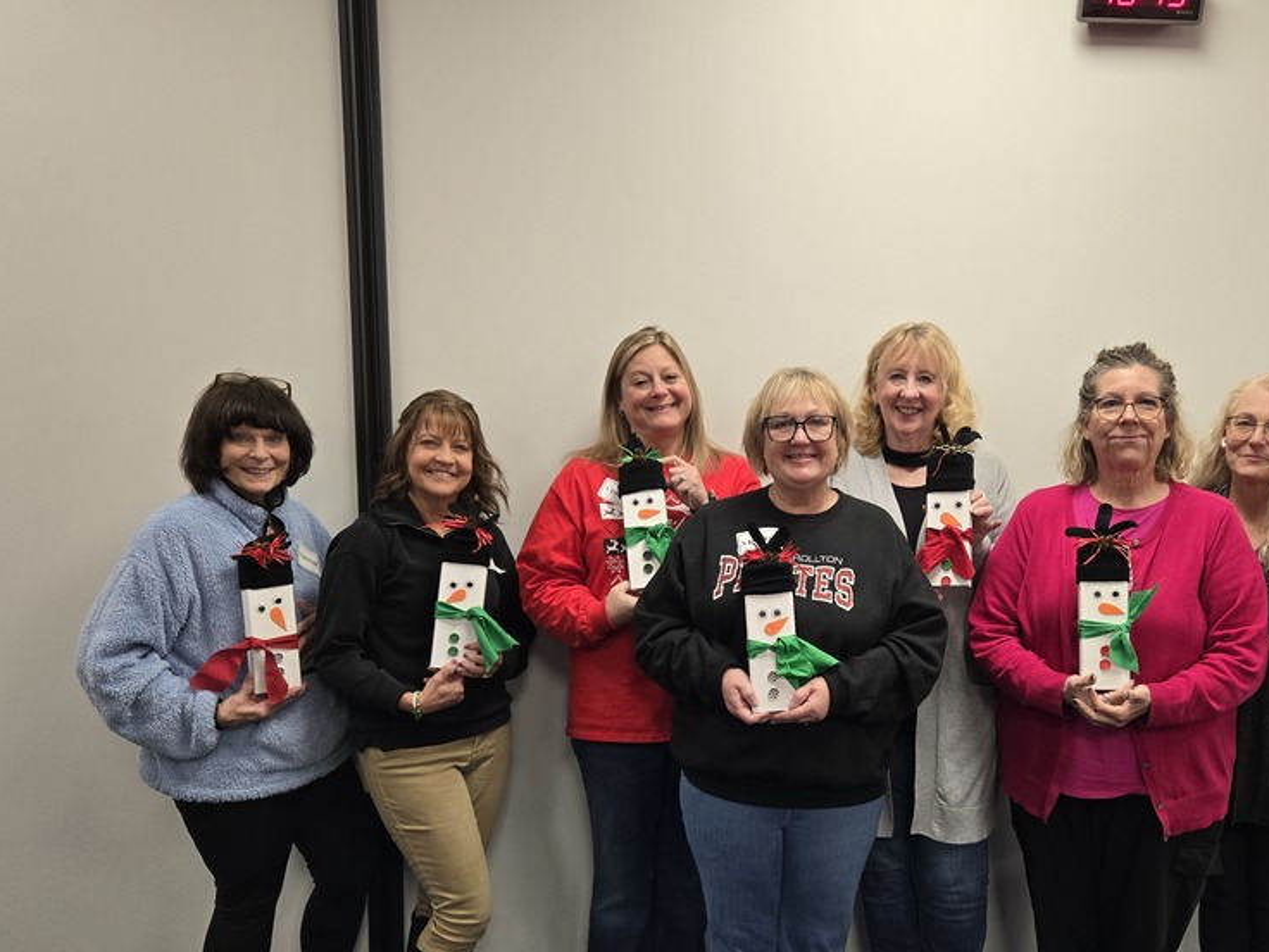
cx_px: 810
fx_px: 1173
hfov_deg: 56.0
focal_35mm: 32
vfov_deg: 43.8
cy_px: 593
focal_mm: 5.4
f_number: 1.8
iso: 160
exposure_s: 1/120
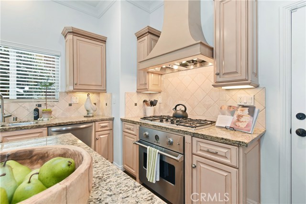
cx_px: 153
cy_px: 102
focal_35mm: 15
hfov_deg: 100.4
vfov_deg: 77.4
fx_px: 128
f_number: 8
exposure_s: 1/20
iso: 1000
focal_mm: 10
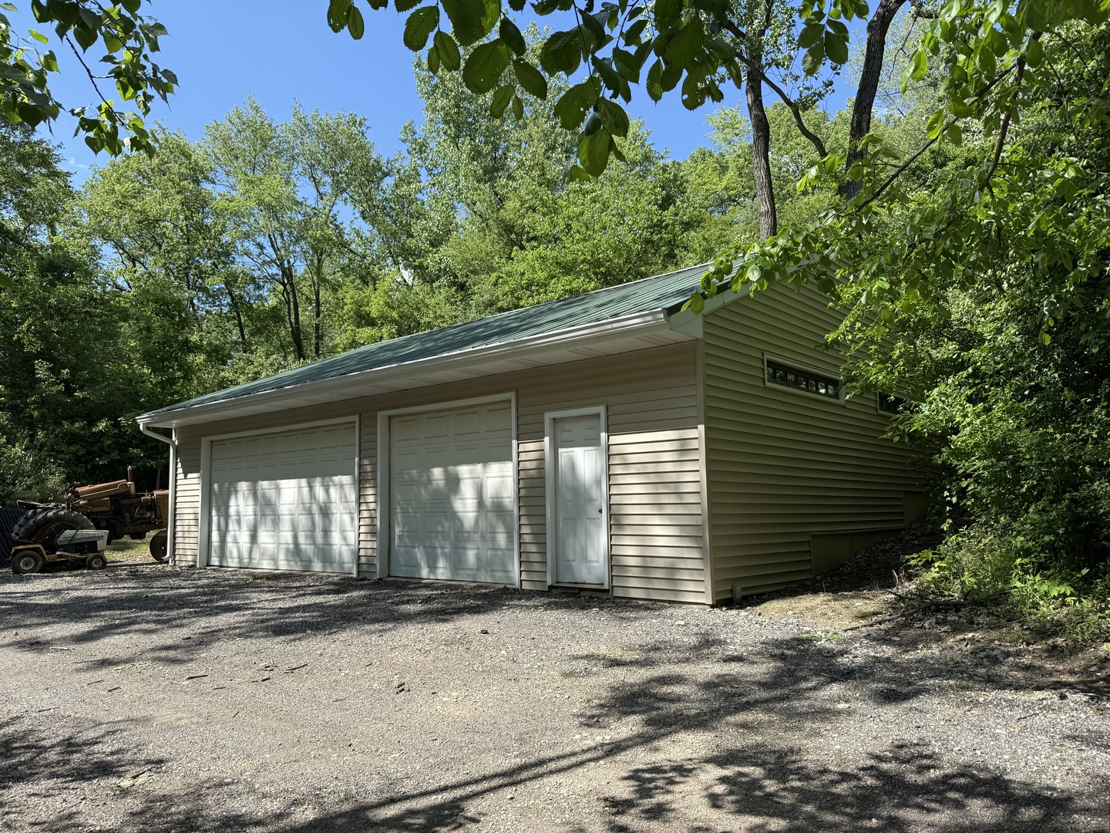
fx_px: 770
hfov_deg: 71.6
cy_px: 416
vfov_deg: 56.8
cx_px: 555
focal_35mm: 24
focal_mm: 6.76
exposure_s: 1/2232
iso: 80
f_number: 1.78
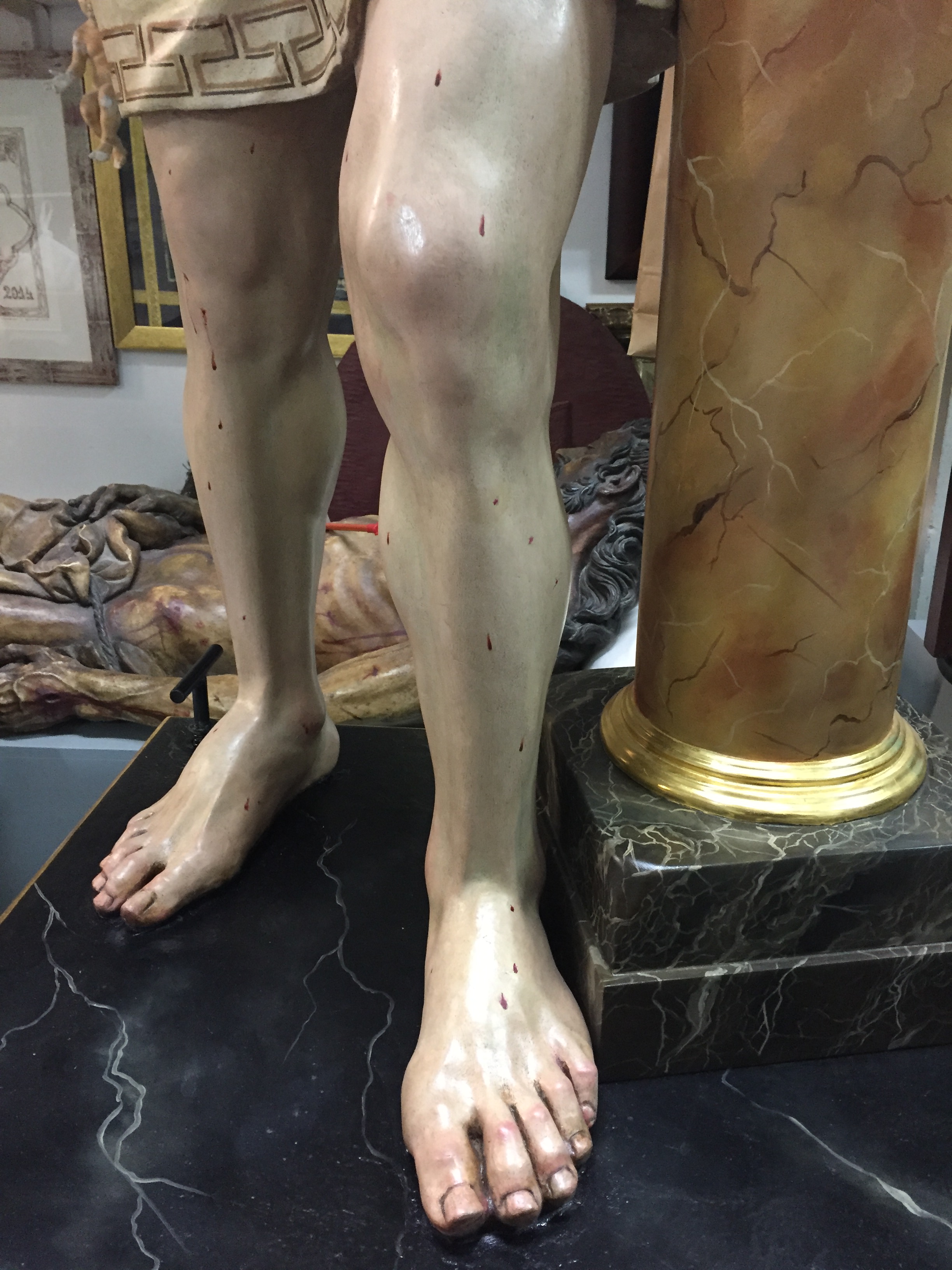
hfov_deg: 48.2
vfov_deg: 61.7
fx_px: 1063
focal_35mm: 29
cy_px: 635
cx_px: 476
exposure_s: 1/17
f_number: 2.2
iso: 250
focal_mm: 4.15
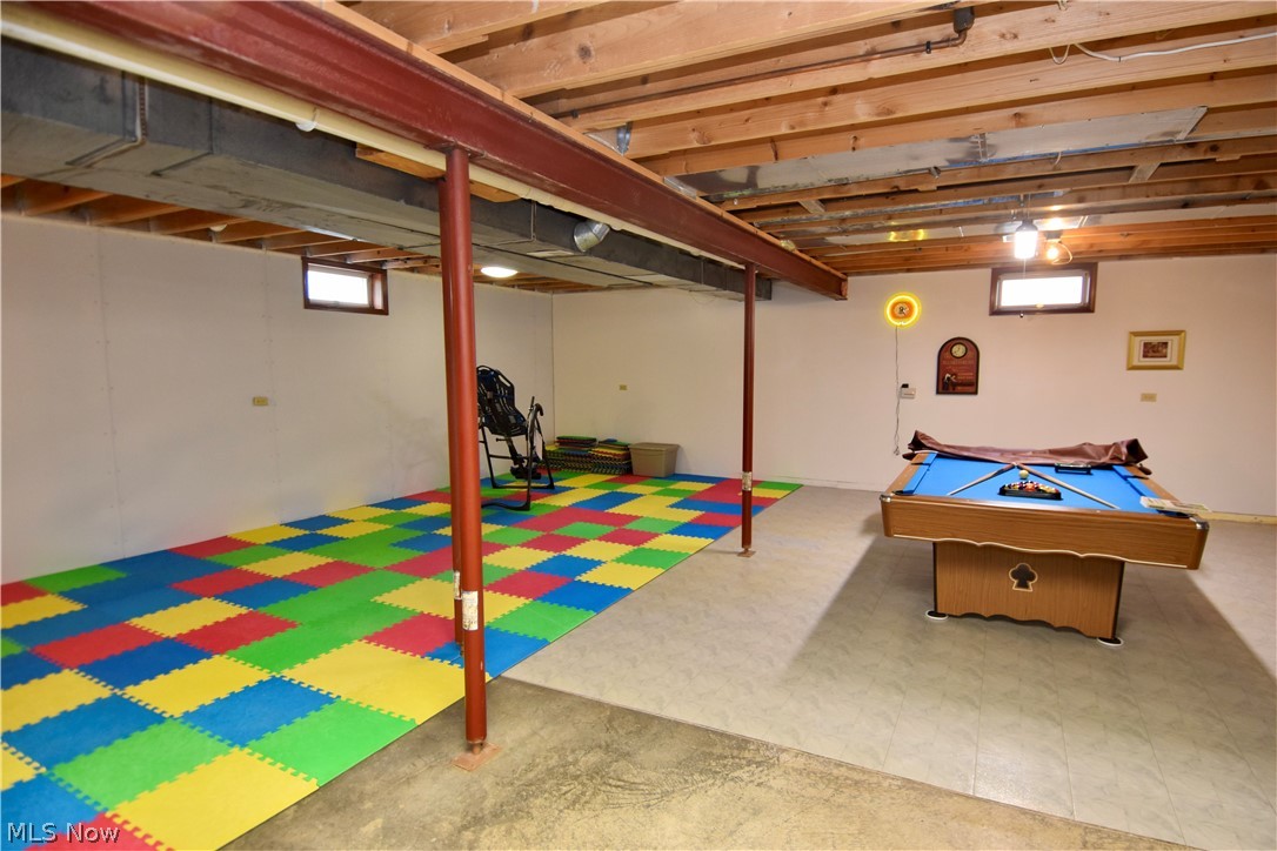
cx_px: 638
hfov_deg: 90.0
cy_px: 426
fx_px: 638
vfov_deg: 67.4
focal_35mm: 18
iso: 800
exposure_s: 1/60
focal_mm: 12
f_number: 4
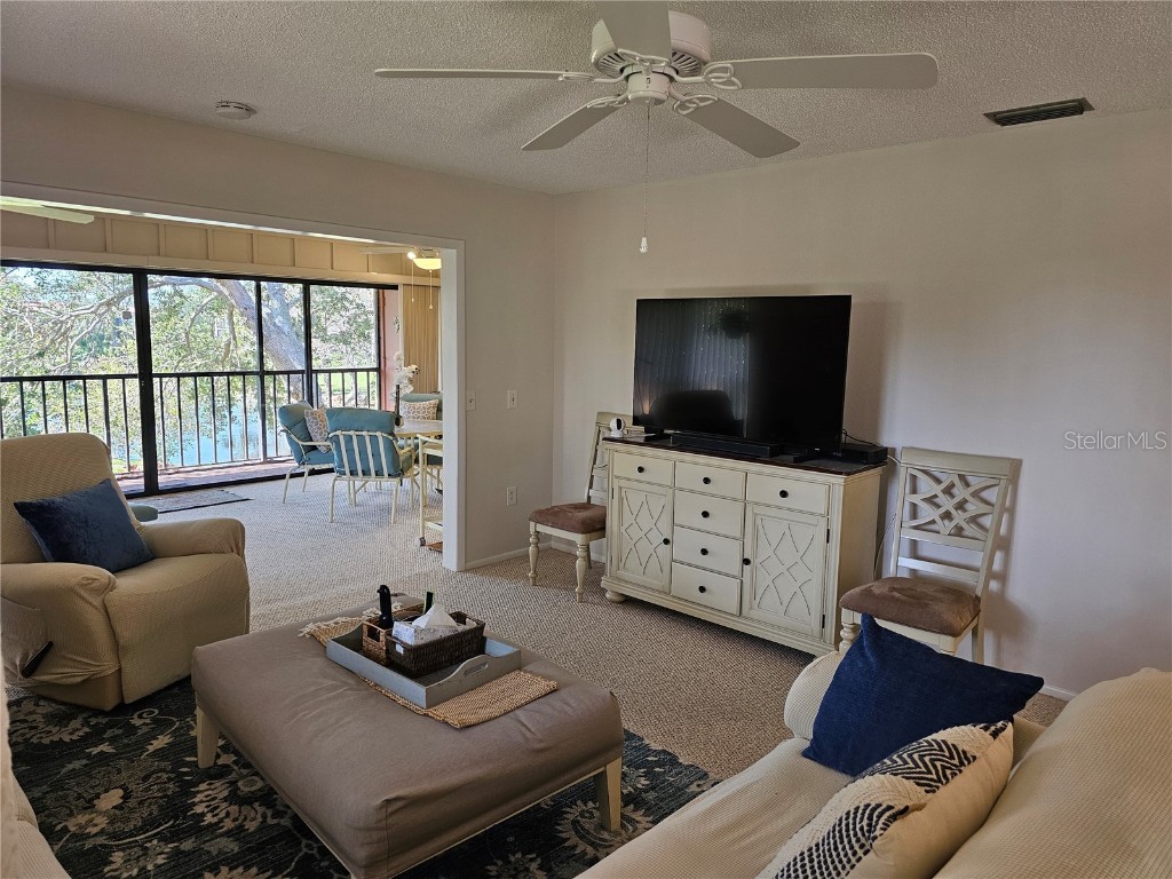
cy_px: 440
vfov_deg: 58.9
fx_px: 779
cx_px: 586
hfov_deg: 73.9
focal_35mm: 23
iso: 160
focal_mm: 6.3
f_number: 1.7
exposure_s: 1/120
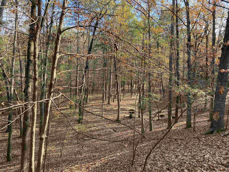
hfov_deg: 67.3
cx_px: 114
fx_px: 172
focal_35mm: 26
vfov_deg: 53.1
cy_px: 86
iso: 32
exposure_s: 1/273
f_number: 1.8
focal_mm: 4.25
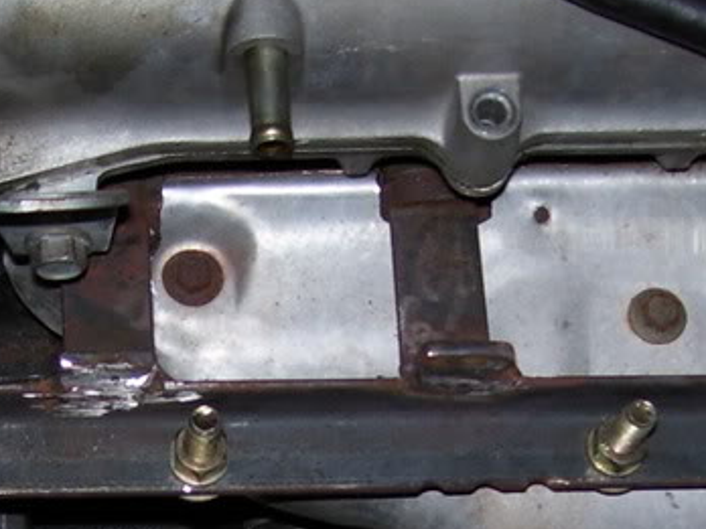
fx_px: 2162
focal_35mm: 106
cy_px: 606
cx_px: 162
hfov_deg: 18.4
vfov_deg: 13.6
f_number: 2.7
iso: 80
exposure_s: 1/60
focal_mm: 6
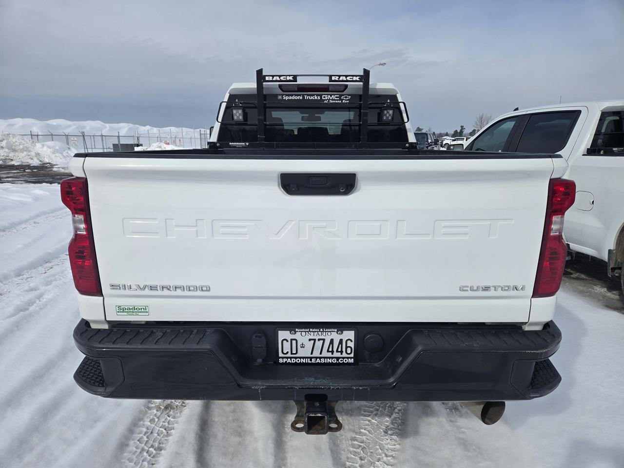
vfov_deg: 58.9
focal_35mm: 23
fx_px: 415
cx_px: 312
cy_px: 234
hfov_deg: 73.9
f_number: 1.8
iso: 25
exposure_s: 1/3840
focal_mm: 5.4
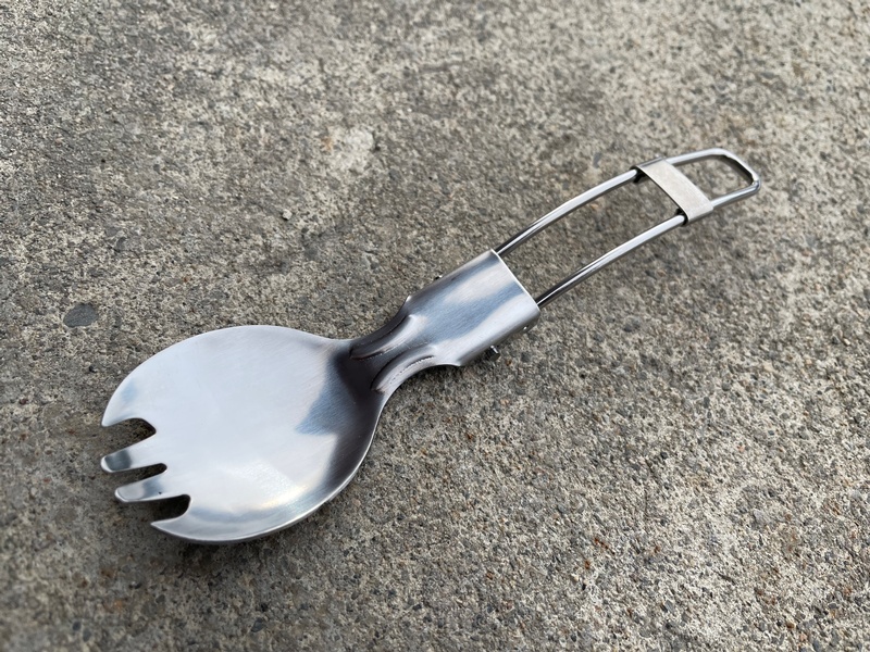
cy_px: 326
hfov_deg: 67.3
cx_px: 435
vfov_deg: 53.1
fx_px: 653
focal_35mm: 26
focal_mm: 4.2
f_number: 1.6
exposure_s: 1/868
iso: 32
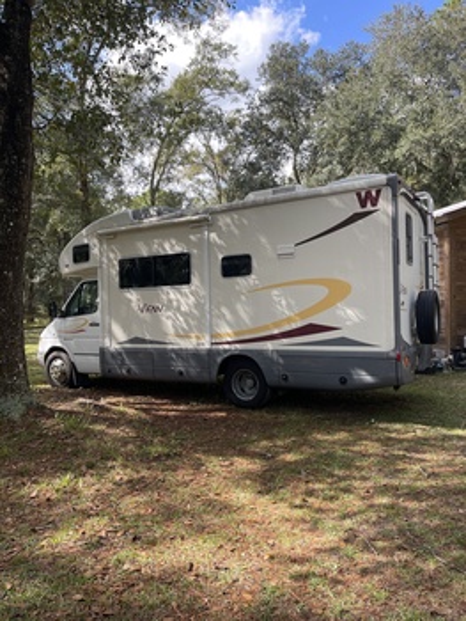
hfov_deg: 54.9
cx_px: 233
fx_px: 448
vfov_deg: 69.4
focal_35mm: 25
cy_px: 310
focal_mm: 5.1
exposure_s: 1/676
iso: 32
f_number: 1.6
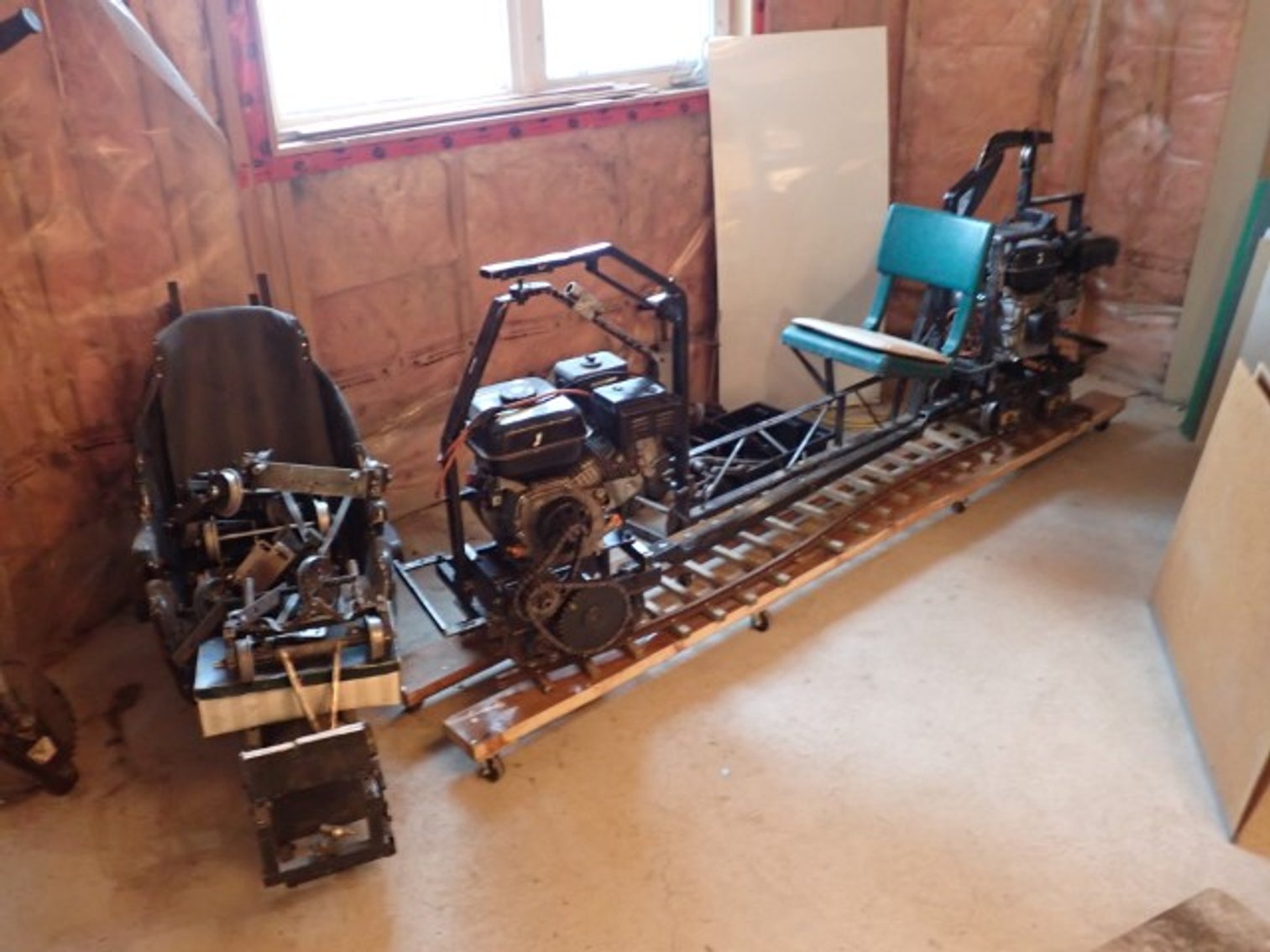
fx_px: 1101
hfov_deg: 60.0
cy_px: 476
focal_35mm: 30
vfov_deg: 46.8
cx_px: 635
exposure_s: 1/25
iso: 800
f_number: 2.3
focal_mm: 5.4
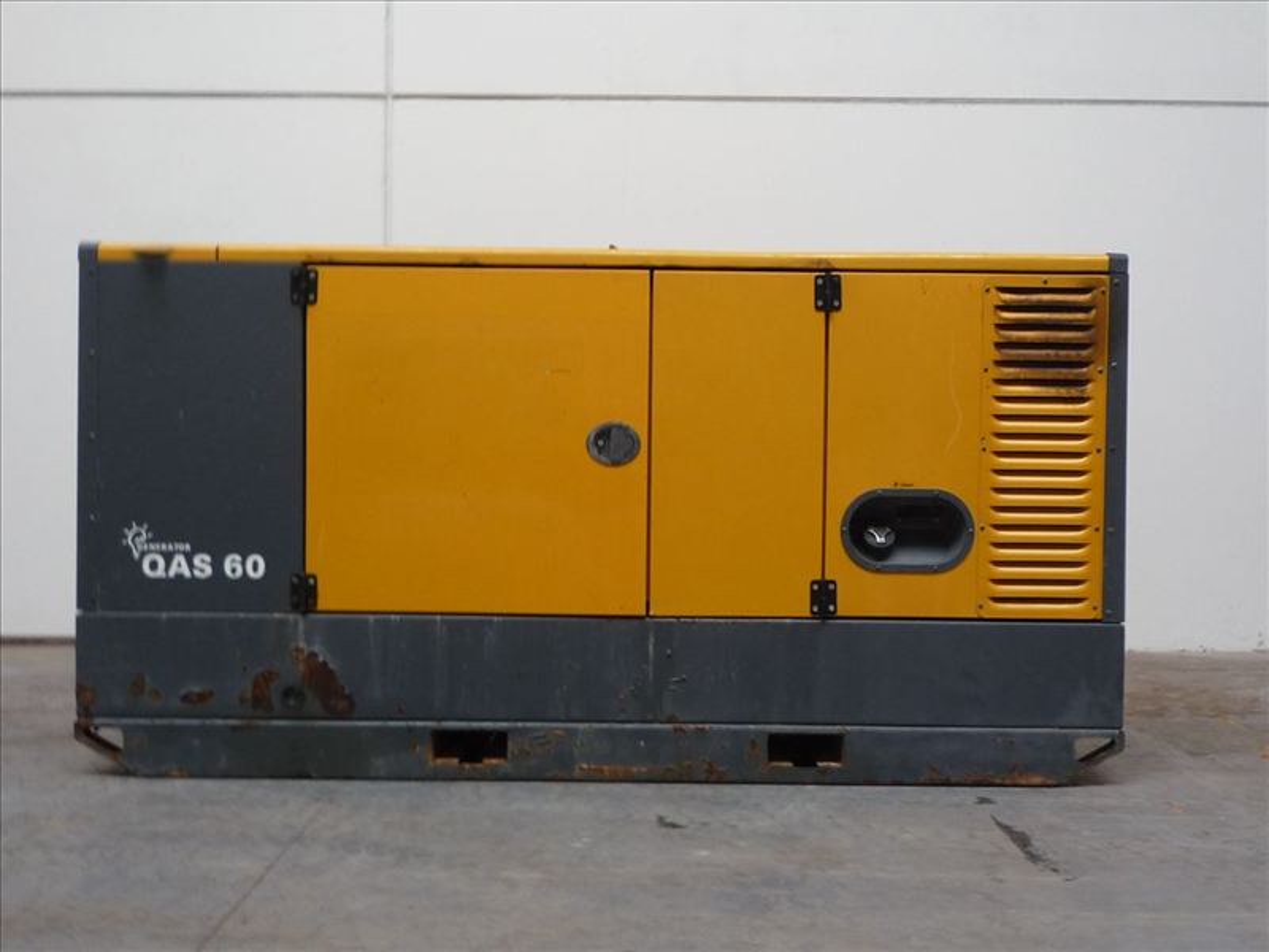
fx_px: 1320
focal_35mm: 36
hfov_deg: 51.4
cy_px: 476
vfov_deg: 39.7
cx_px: 634
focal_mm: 4.4
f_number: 2.8
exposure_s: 1/30
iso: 125
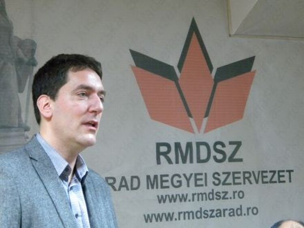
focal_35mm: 83
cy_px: 114
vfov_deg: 17.8
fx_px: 729
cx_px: 152
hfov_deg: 23.6
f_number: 4.5
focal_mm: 15.1
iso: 717
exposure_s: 1/9
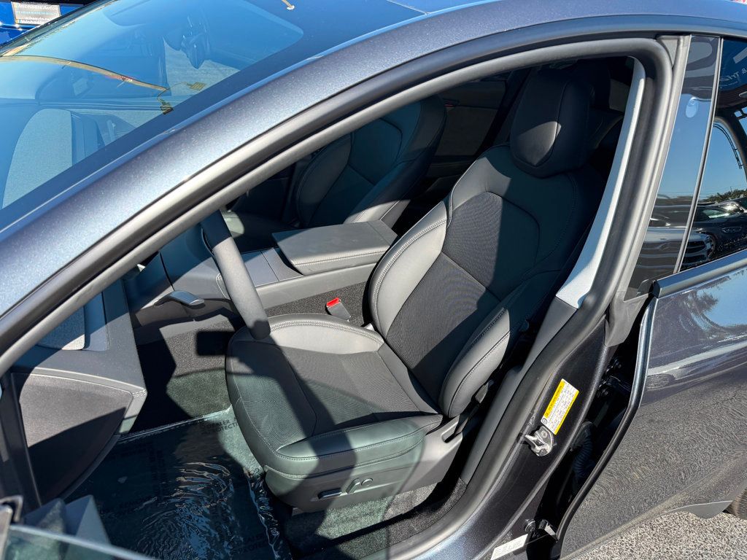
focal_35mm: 24
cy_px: 280
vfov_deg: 56.8
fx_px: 518
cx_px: 374
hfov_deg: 71.6
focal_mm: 6.76
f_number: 1.78
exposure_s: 1/1192
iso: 100
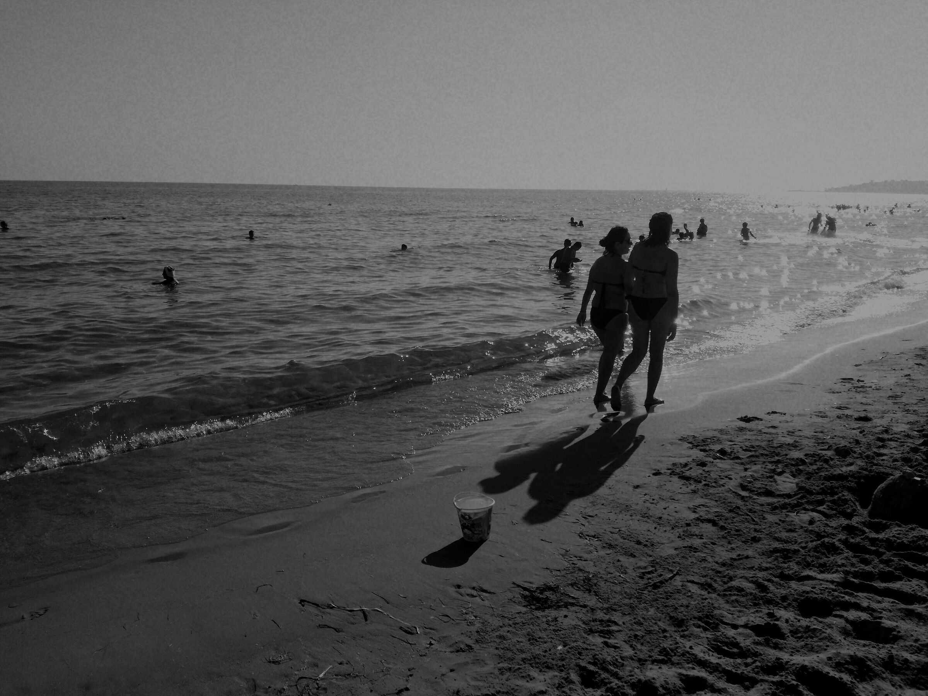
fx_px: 724
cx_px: 464
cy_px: 348
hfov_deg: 65.3
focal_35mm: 27
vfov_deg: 51.4
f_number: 2
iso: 50
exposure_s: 1/4049
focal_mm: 3.79
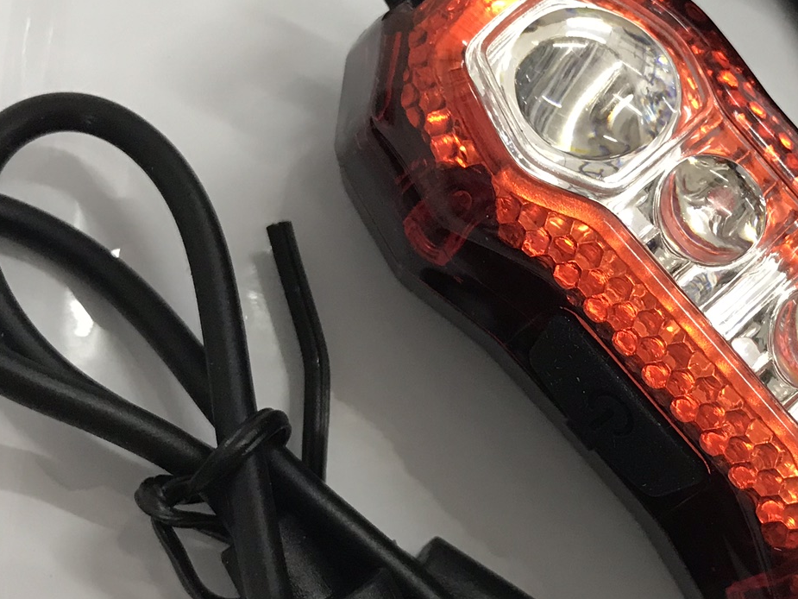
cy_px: 317
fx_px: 1429
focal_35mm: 62
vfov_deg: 23.7
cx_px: 664
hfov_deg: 30.3
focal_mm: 3.99
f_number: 1.8
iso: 50
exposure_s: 1/17
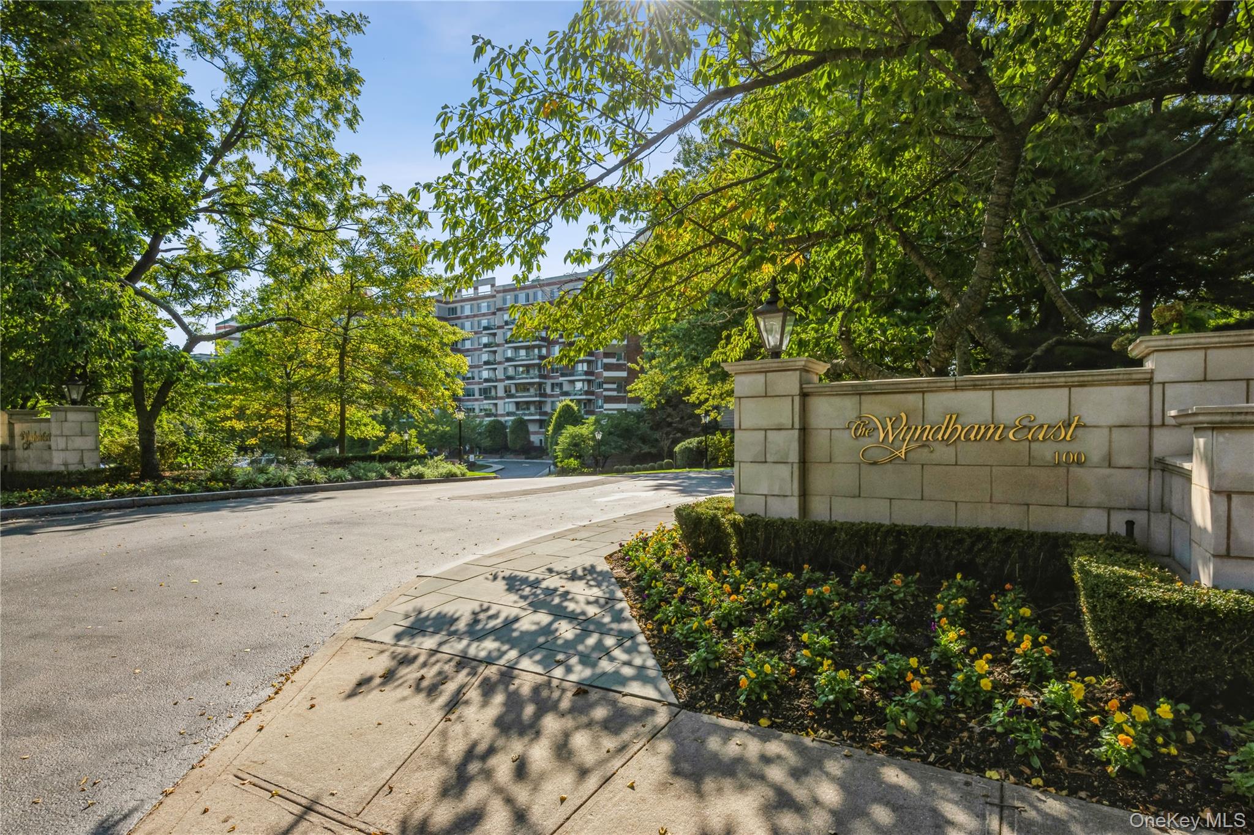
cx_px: 627
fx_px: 662
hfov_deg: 86.9
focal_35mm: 19
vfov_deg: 64.5
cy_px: 418
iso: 400
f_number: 11
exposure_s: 1/500
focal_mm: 19
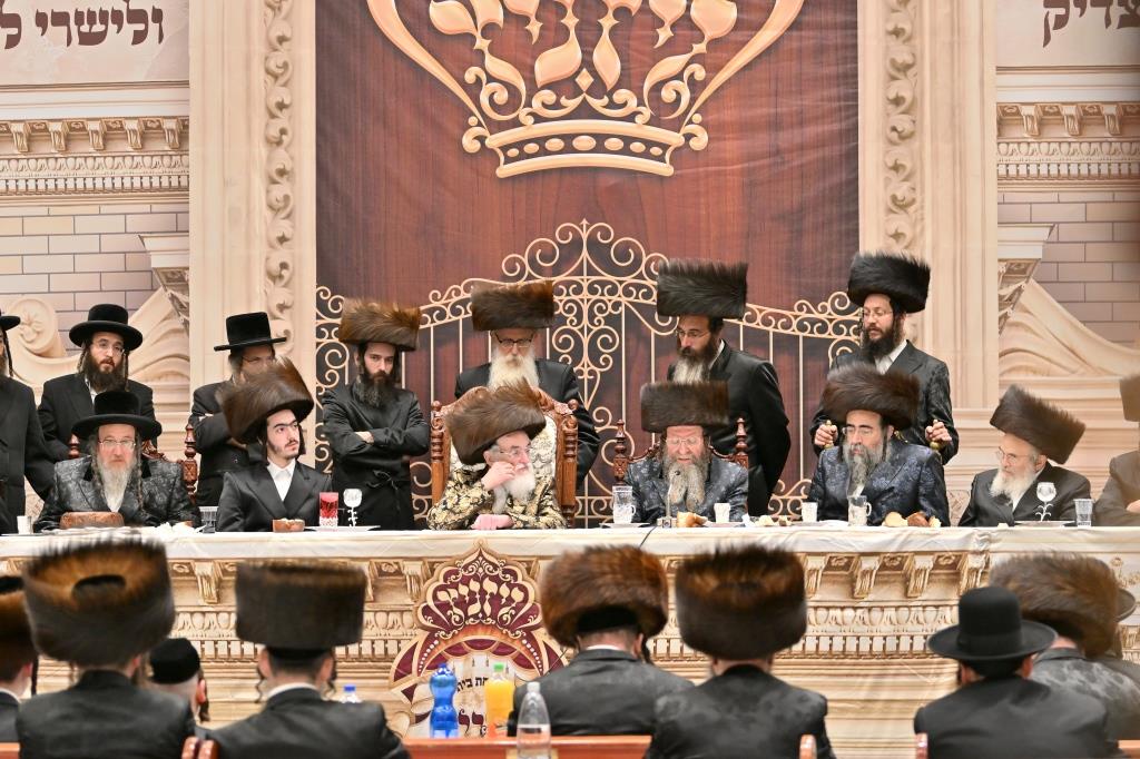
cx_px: 570
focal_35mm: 138
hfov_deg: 14.9
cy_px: 380
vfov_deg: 9.9
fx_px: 4368
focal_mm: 92
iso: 400
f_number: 2.8
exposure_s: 1/400
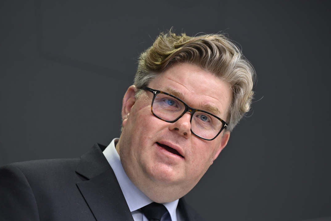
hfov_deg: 8.1
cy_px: 137
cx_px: 175
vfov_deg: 5.4
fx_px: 2344
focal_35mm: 255
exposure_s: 1/200
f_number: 4
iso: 800
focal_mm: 200
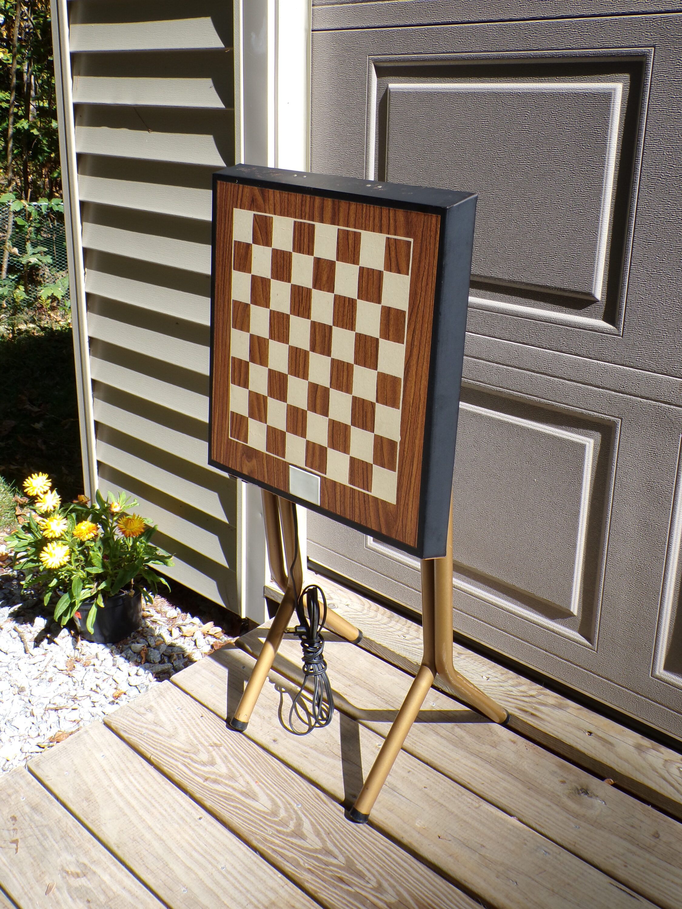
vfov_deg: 50.1
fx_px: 972
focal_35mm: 37
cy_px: 454
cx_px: 341
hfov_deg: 38.7
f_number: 4.9
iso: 100
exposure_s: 1/240
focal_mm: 6.6
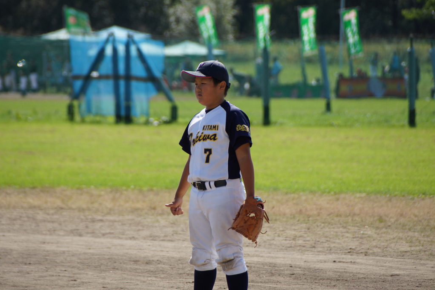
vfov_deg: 3.6
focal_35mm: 377
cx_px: 218
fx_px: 4556
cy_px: 145
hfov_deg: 5.5
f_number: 6.3
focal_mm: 250
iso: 100
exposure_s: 1/400
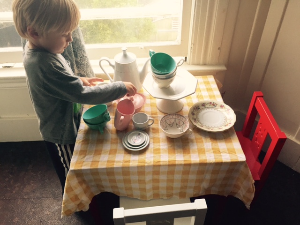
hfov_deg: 61.7
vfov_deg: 48.2
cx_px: 150
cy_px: 112
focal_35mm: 29
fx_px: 251
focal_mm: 4.15
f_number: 2.2
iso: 40
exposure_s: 1/30
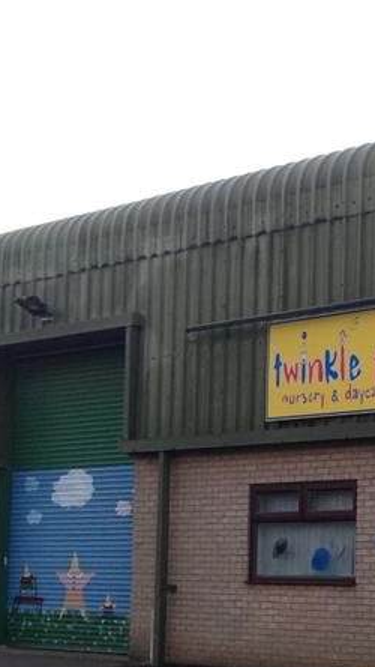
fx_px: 1466
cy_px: 464
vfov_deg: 25.4
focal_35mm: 83
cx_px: 548
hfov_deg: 13.8
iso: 50
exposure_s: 1/30
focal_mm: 4.12
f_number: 2.4
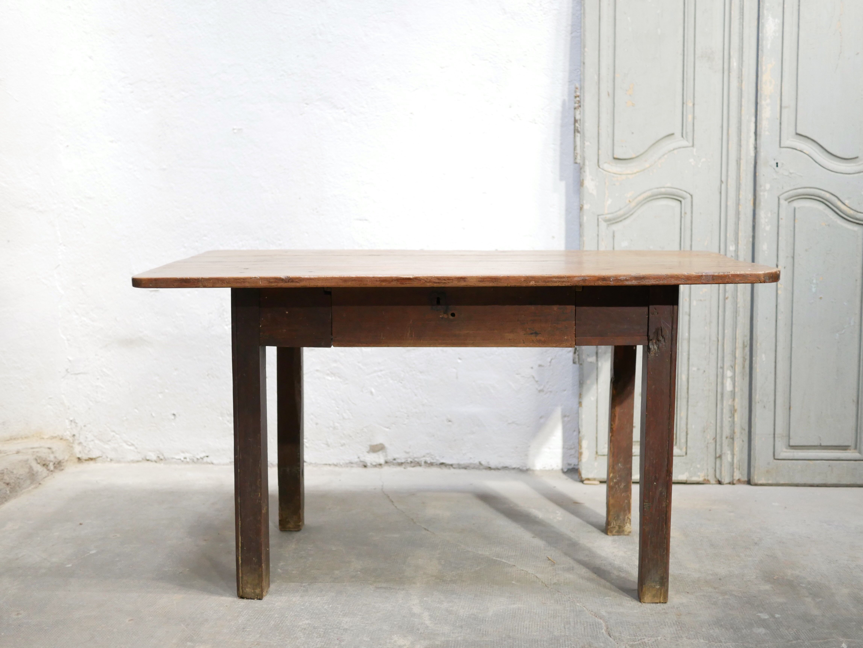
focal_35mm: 40
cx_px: 432
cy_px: 324
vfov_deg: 36.0
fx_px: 998
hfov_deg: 46.8
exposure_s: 1/60
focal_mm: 20
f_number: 1.7
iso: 1000
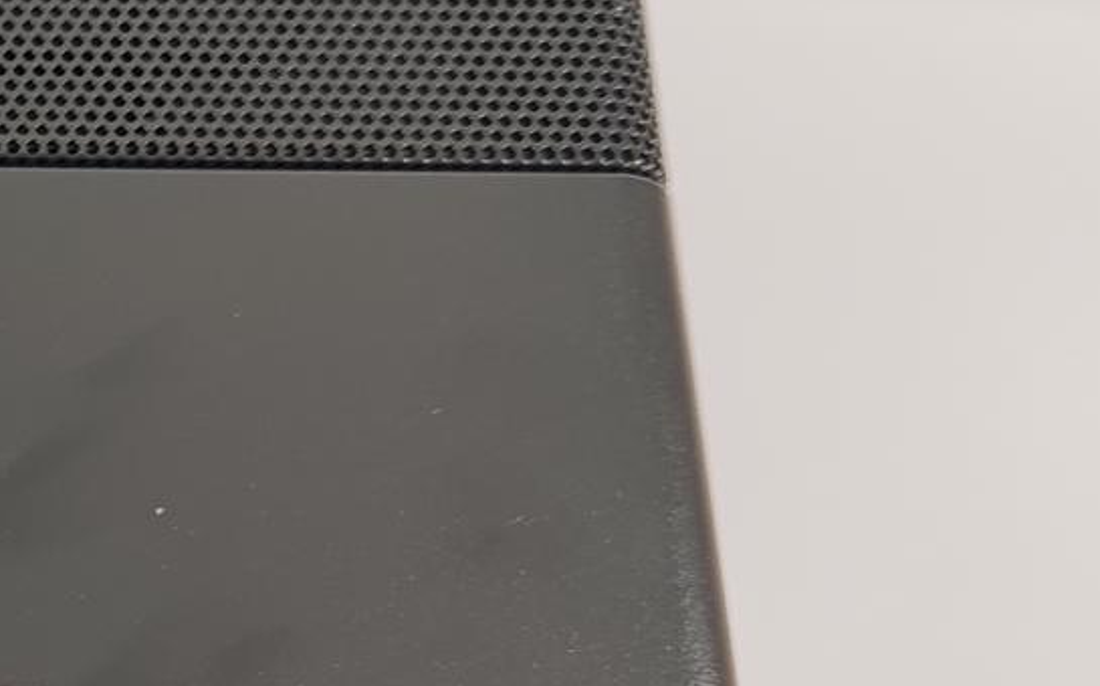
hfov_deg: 24.5
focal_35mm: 73
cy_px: 564
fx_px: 2187
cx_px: -343
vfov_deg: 17.7
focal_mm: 6.78
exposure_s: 1/100
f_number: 1.85
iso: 72
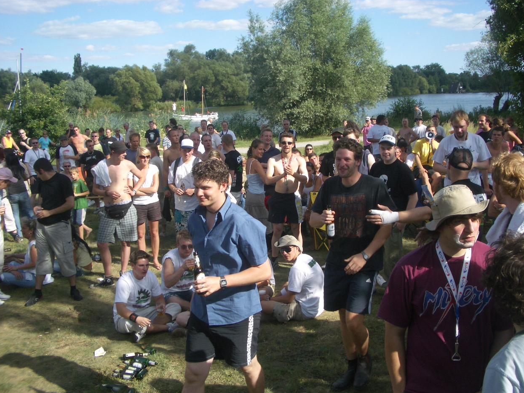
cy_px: 194
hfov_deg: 51.4
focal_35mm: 36
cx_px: 266
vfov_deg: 39.7
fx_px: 545
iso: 50
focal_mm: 5.8
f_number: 4.3
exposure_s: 1/320
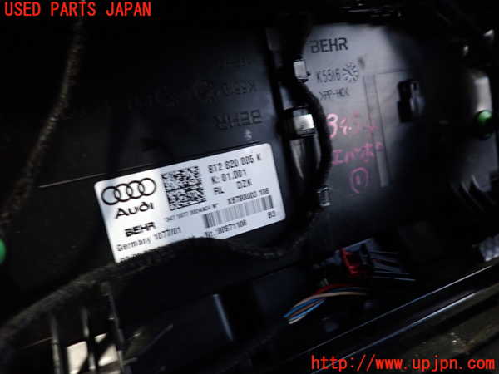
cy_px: 187
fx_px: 360
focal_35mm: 25
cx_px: 250
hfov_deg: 69.4
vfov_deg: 54.9
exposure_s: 1/30
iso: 320
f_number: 2
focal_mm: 4.5
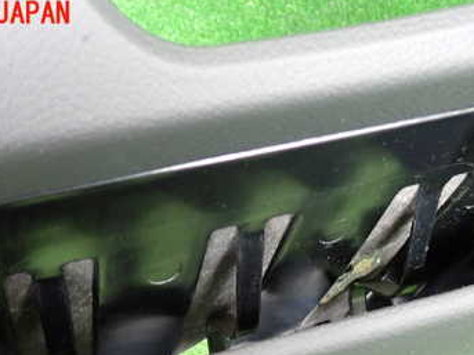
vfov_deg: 25.4
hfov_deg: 34.4
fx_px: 767
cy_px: 308
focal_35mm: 56
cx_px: 234
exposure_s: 1/30
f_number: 2.4
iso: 640
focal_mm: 5.79
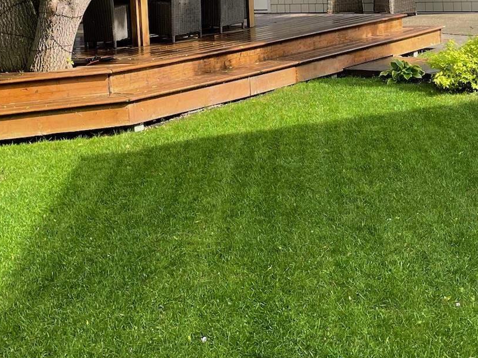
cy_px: -37
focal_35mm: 65
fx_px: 897
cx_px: 329
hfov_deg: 29.6
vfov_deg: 21.4
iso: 32
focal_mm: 4.2
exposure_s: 1/477
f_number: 1.6
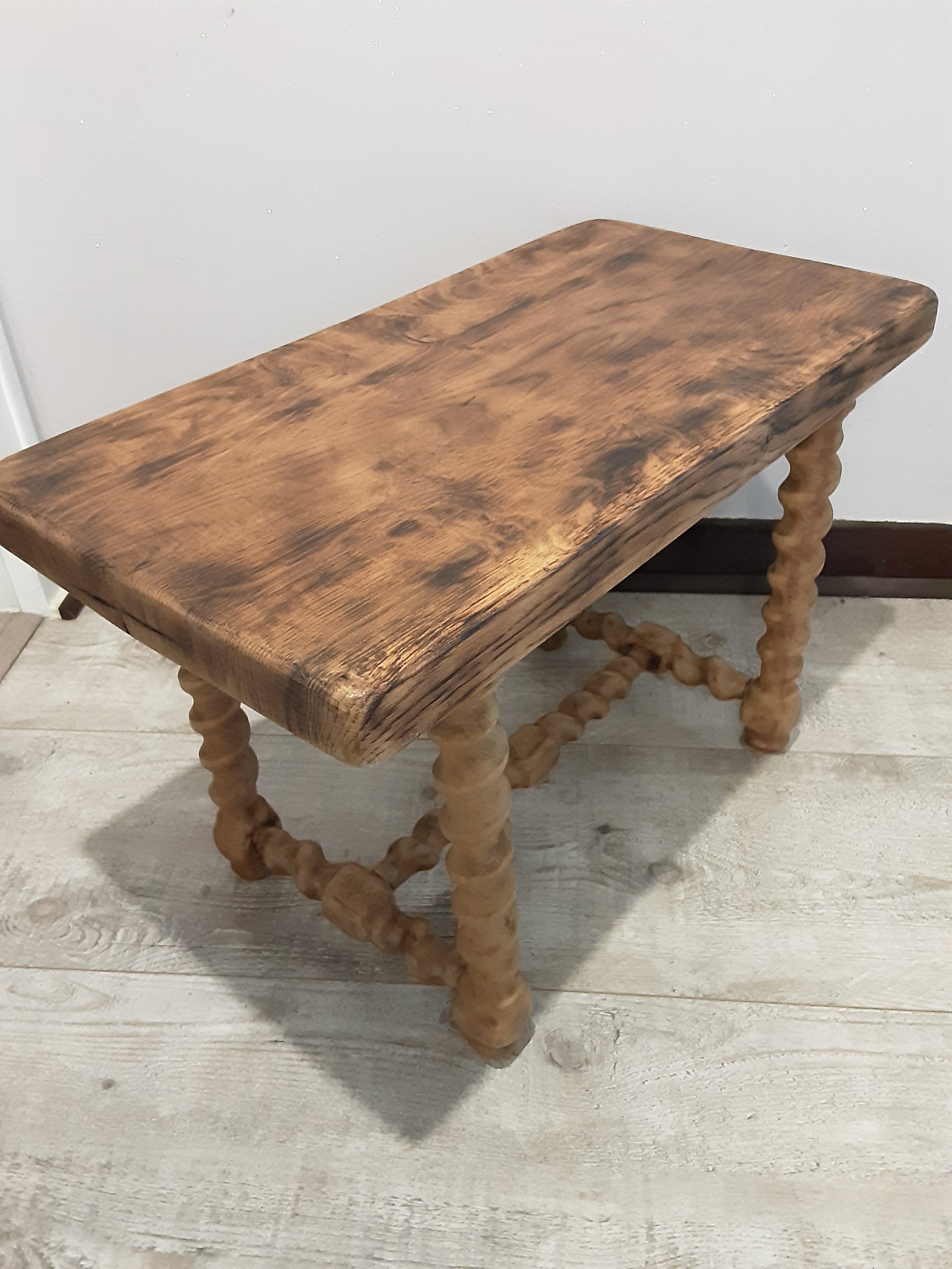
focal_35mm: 28
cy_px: 634
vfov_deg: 63.4
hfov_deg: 49.7
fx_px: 1027
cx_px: 476
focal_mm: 2.9
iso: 320
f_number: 1.9
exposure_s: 1/25
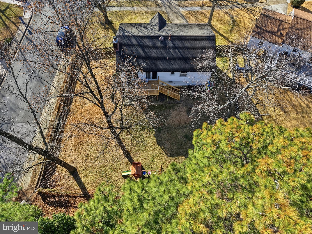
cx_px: 156
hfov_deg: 71.6
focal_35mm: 24
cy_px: 117
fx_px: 216
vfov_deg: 56.8
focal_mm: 8.7
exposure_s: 1/2500
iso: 100
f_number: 1.8
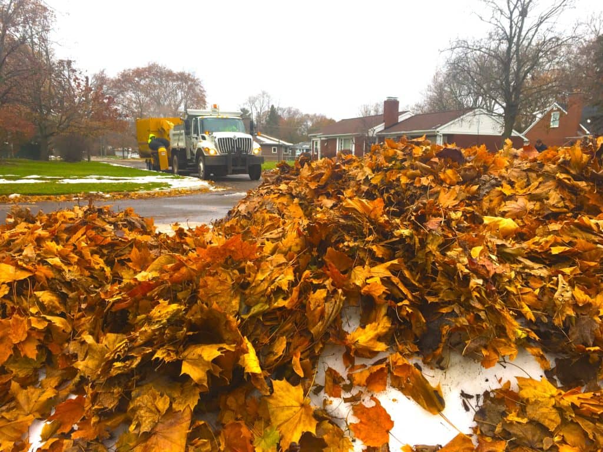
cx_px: 302
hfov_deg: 61.7
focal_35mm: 29
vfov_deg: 48.2
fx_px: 505
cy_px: 226
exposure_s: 1/411
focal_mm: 4.15
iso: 25
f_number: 2.2
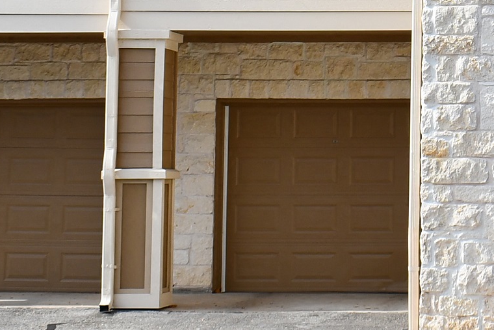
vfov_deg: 9.9
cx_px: 634
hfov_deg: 14.7
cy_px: -164
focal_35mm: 134
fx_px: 1839
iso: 125
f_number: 8
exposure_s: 1/250
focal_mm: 21
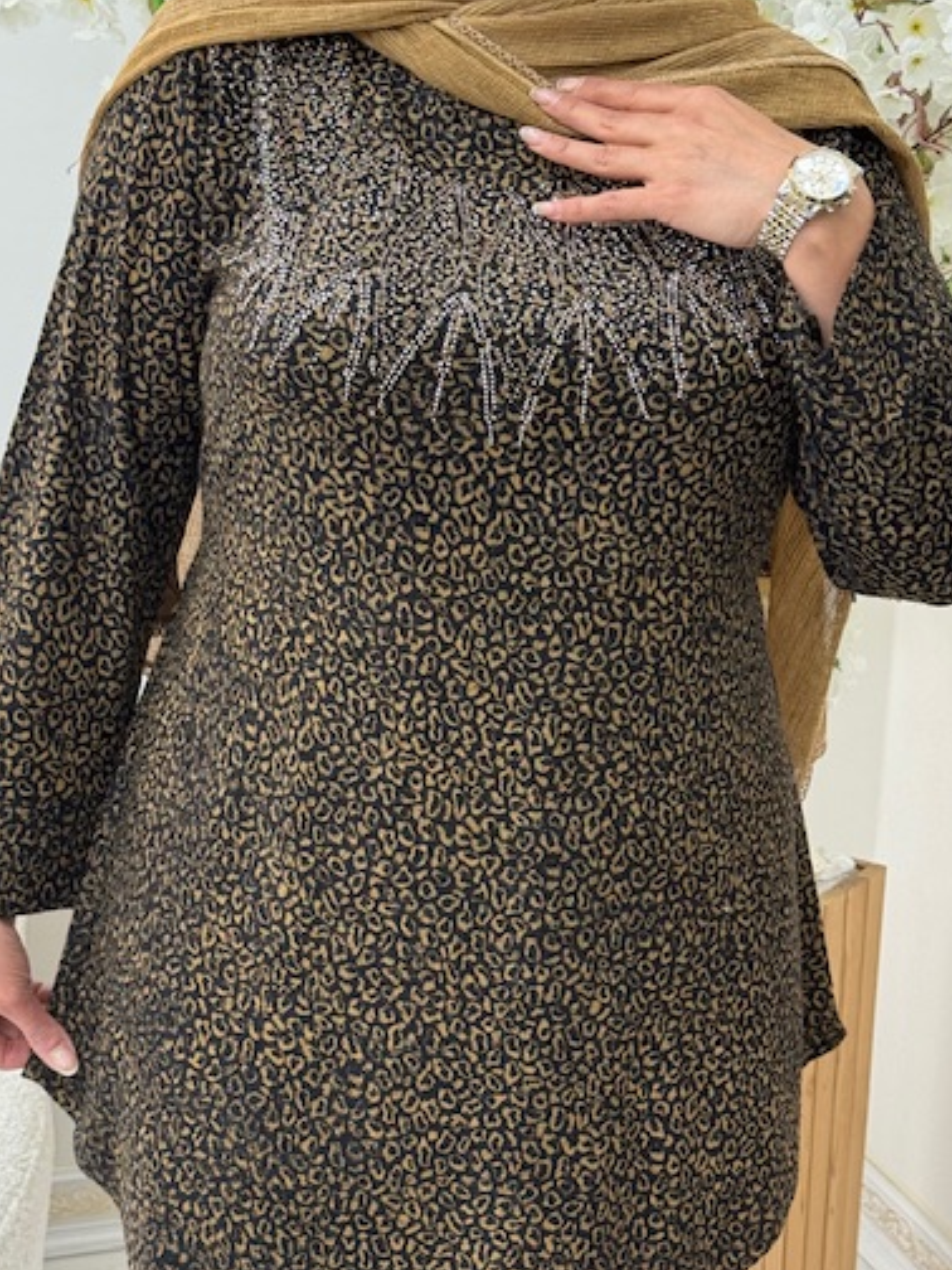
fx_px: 2237
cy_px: 630
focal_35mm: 61
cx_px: 431
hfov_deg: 24.0
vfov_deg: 31.7
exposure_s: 1/166
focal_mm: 6.76
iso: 64
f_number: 1.78
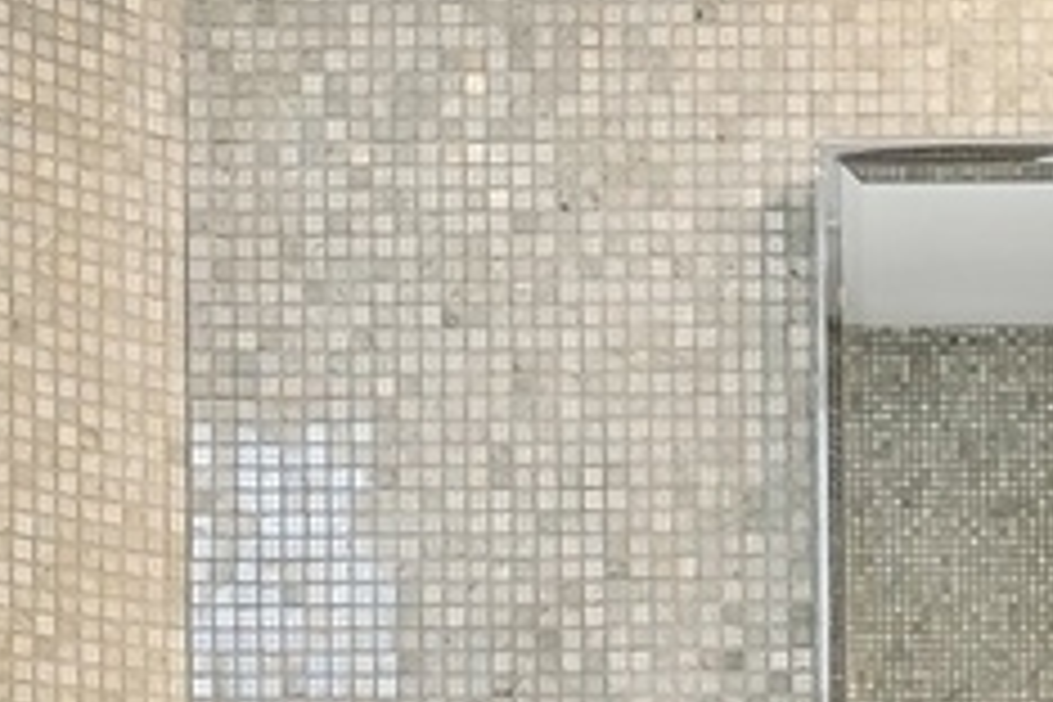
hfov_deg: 20.3
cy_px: 1192
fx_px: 2837
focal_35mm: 97
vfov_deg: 13.0
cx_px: 1062
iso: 100
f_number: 9
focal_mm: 14
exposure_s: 1/8
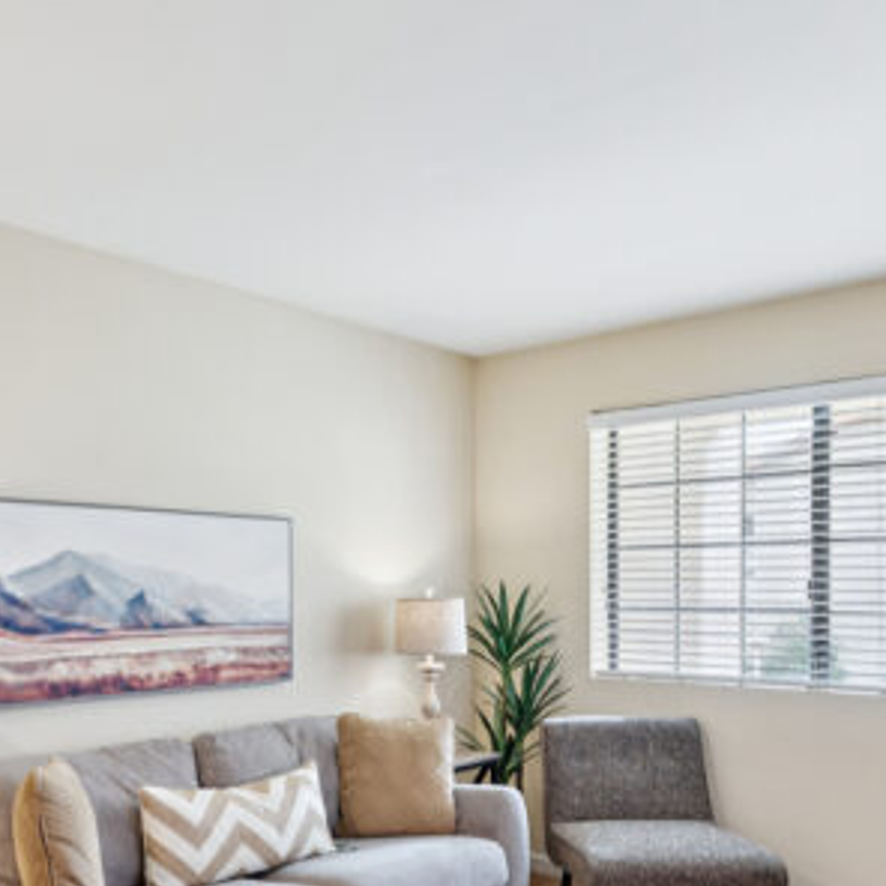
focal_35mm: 34
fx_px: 985
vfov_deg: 47.6
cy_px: 594
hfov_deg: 48.1
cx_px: 341
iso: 400
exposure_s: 1/10
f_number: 8
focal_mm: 16
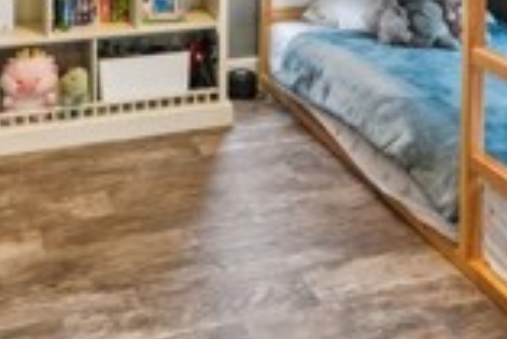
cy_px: -213
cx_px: 249
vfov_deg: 19.6
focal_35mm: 57
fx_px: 803
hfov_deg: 35.0
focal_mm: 14
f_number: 7.1
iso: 400
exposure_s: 1/10
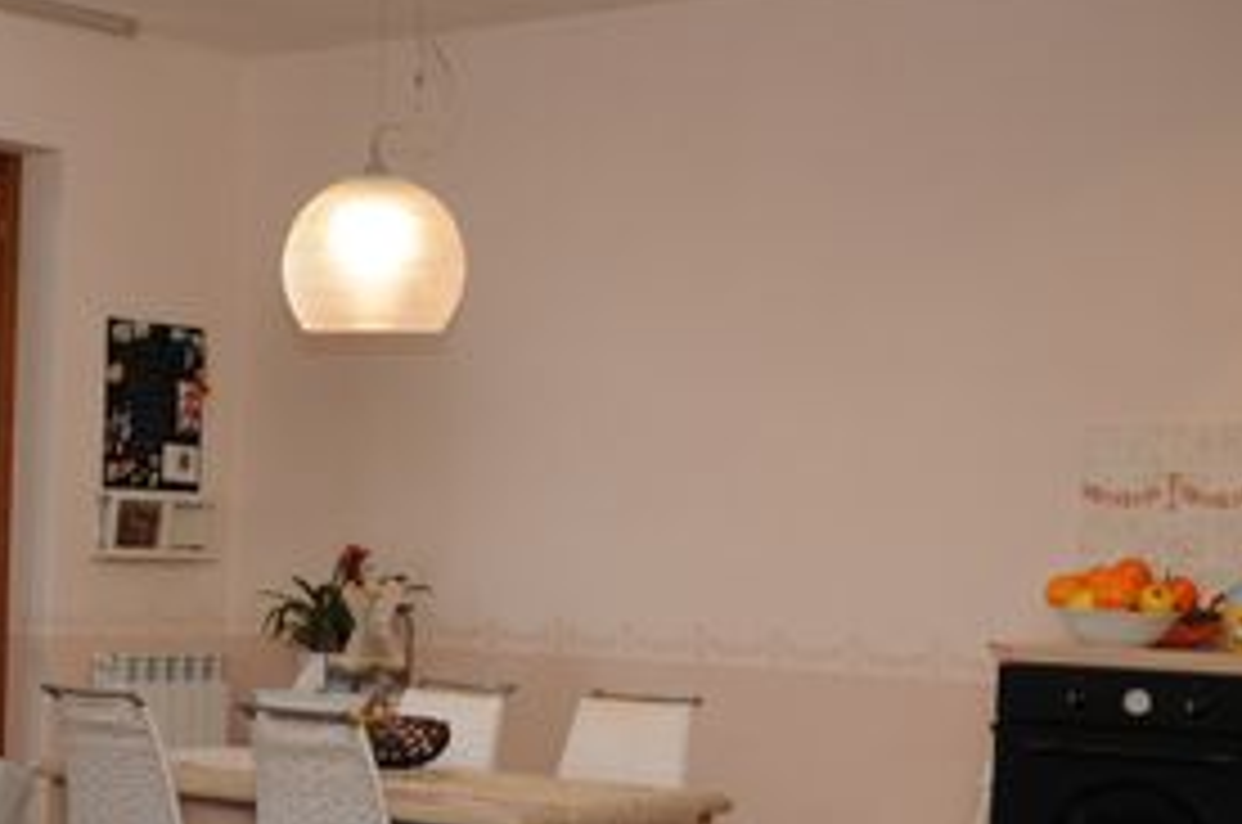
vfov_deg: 17.9
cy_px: 651
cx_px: 22
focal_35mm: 75
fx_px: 2586
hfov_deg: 25.7
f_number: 5
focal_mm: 23
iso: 200
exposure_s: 1/60
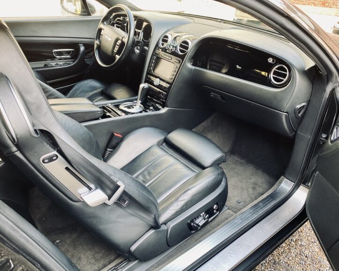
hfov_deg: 62.2
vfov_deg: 51.5
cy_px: 134
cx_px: 165
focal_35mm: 28
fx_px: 281
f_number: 1.8
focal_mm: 4.25
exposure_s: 1/110
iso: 125
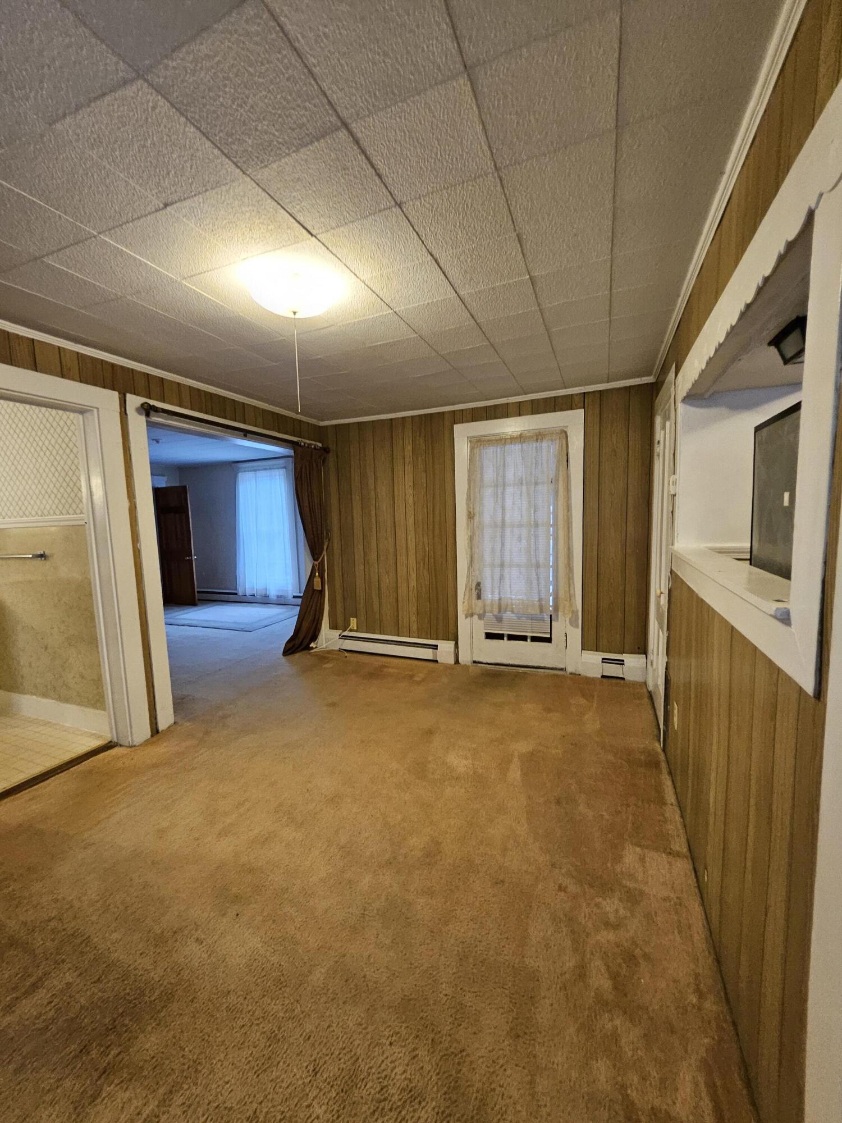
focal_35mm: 13
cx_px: 421
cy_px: 562
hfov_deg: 89.9
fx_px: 422
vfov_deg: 106.2
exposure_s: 1/30
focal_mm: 1.74
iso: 320
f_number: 2.2
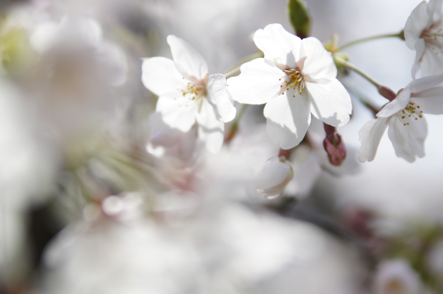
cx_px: 222
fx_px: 1383
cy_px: 147
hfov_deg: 18.2
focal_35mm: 112
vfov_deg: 12.2
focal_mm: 75
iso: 200
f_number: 2.8
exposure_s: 1/2000
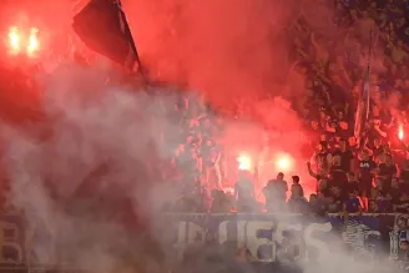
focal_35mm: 269
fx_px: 3057
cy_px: 303
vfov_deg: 5.1
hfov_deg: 7.6
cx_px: 25
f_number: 3.2
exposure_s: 1/1000
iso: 2000
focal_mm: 116
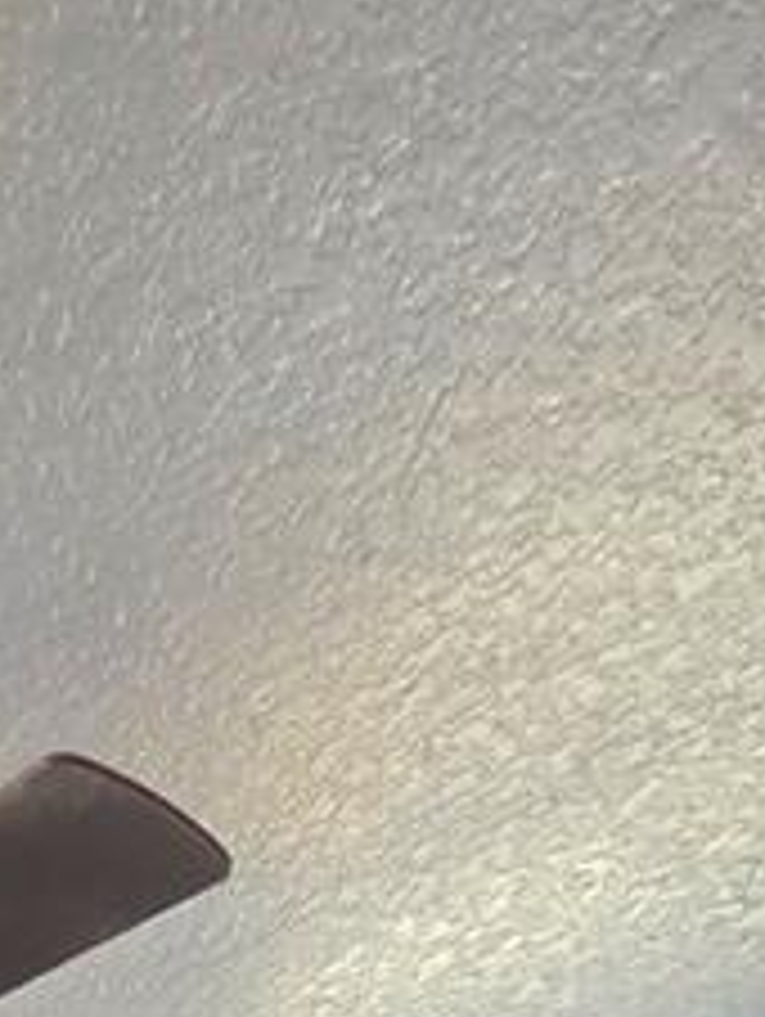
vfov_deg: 13.7
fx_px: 2029
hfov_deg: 19.1
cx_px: -328
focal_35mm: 69
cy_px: 2660
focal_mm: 2.2
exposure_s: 1/120
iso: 125
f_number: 1.9
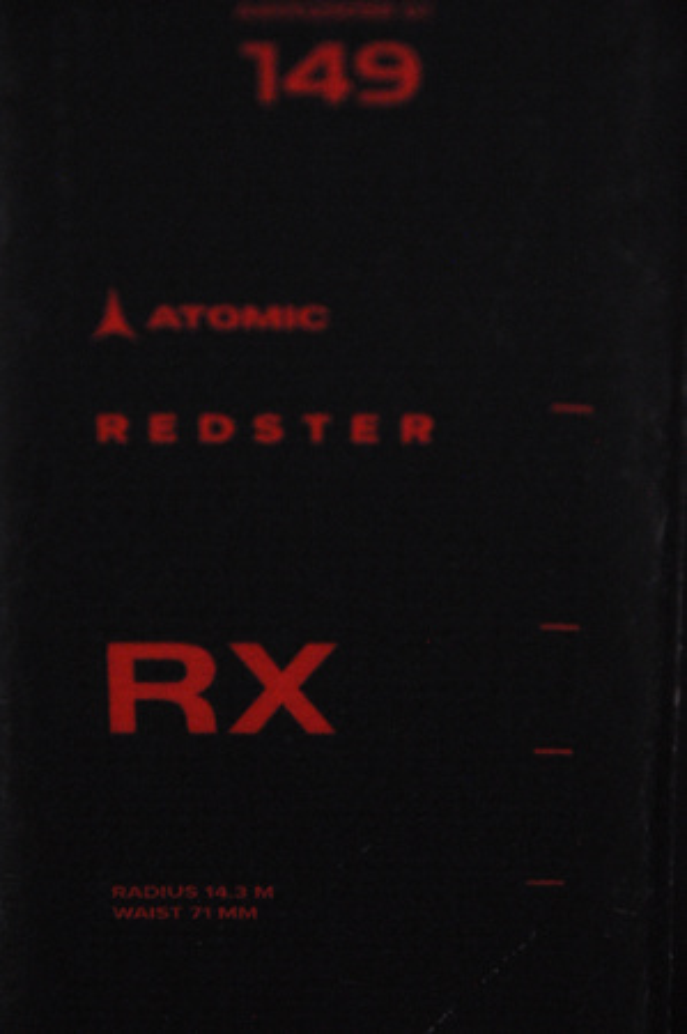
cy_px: 517
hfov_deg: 8.7
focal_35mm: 158
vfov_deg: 13.1
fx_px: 4519
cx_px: 344
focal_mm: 105
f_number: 8
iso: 3200
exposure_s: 1/125
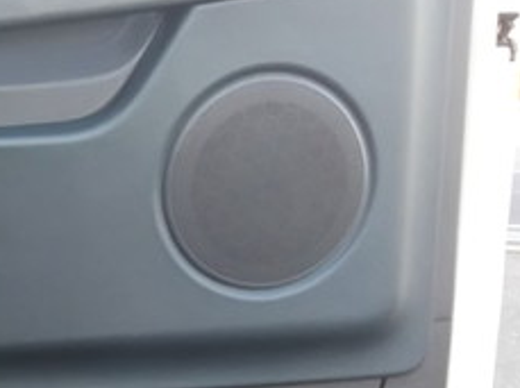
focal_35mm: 84
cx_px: -84
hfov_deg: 21.8
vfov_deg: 17.4
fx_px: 1260
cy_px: 279
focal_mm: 4
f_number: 2.2
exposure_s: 1/120
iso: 64
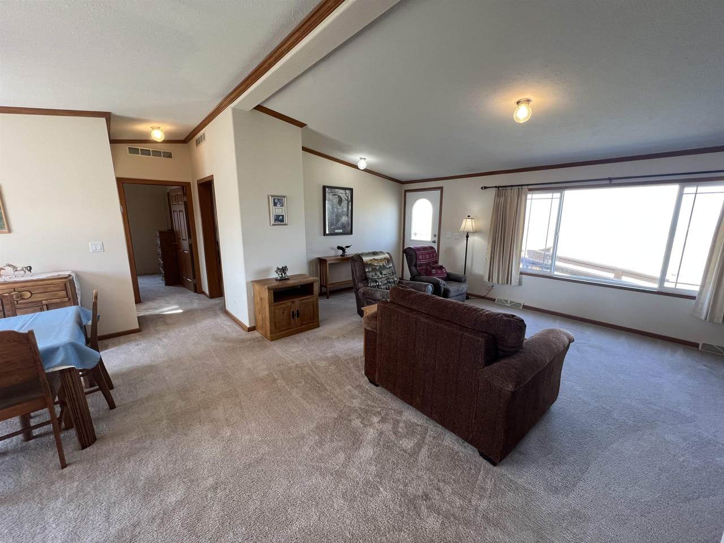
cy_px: 272
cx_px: 362
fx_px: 272
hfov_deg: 106.2
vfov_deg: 89.9
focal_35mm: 13
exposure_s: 1/120
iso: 125
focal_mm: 1.57
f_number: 1.8
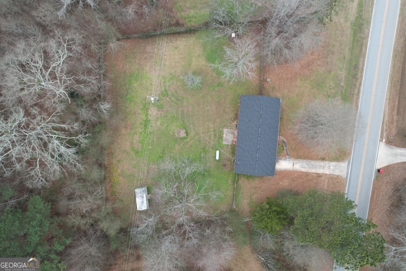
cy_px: 136
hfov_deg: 78.5
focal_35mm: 22
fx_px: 248
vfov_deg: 57.3
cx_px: 203
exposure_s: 1/240
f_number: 2.8
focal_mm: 8.38
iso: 100
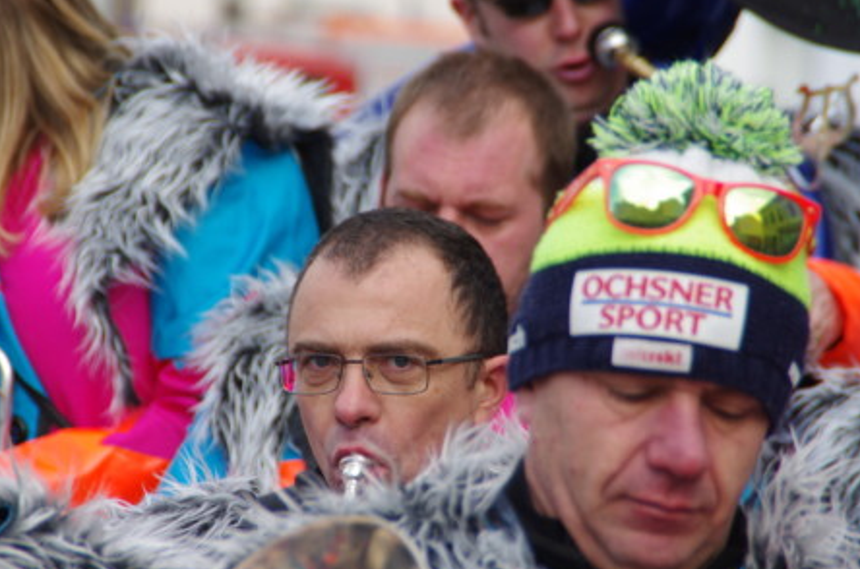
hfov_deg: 6.1
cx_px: 401
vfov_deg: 4.0
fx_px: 8057
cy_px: 284
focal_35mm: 338
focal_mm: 200
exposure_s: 1/250
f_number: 6.3
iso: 200
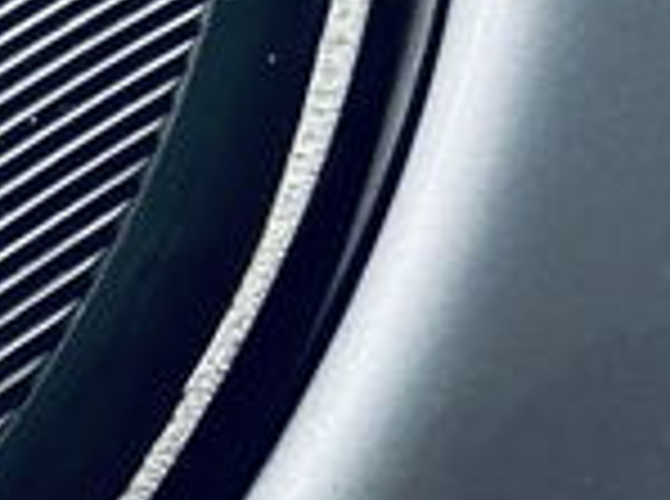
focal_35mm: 124
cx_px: -639
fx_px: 2394
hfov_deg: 13.7
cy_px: 586
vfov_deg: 11.7
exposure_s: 1/100
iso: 160
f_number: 1.78
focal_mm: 6.86
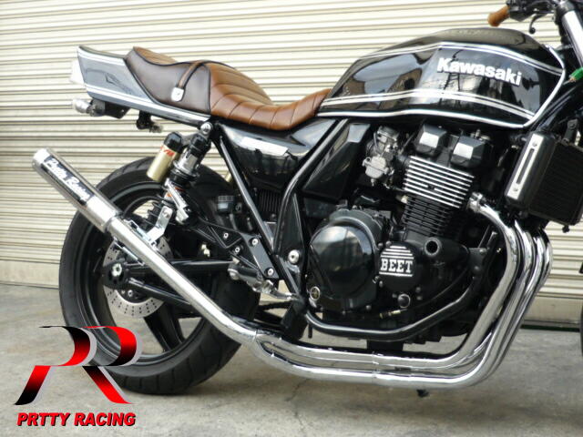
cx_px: 292
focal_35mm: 66
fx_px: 1112
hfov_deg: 29.4
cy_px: 218
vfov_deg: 22.3
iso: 100
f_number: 3
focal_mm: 6.8
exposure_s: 1/40
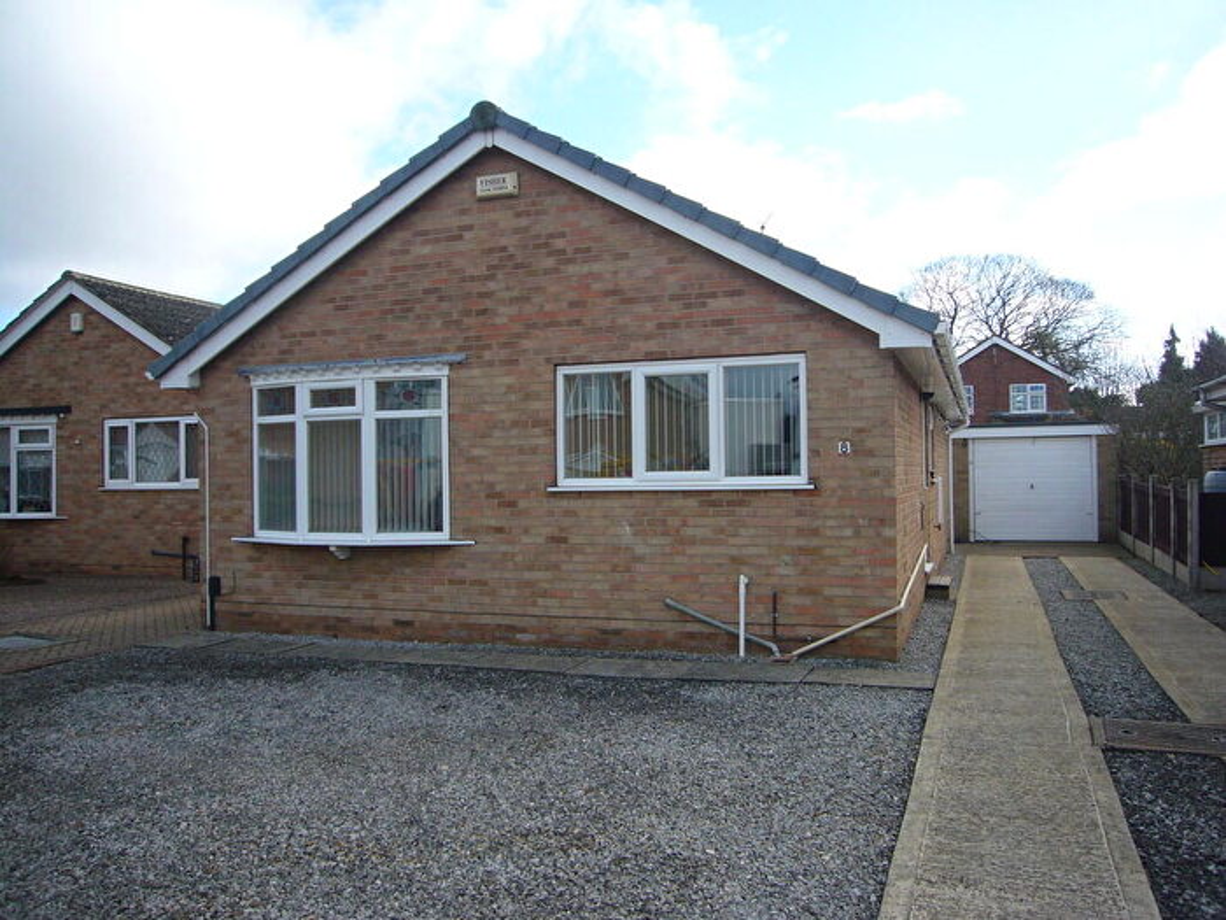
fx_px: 992
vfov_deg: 49.7
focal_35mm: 28
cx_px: 613
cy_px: 460
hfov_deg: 63.4
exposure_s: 1/200
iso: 80
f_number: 5.6
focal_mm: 4.6
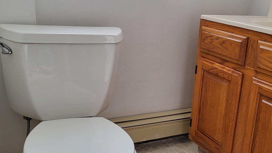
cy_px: 85
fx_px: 317
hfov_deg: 46.1
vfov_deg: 27.1
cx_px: 166
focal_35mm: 44
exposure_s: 1/193
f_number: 1.8
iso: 40
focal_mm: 5.4
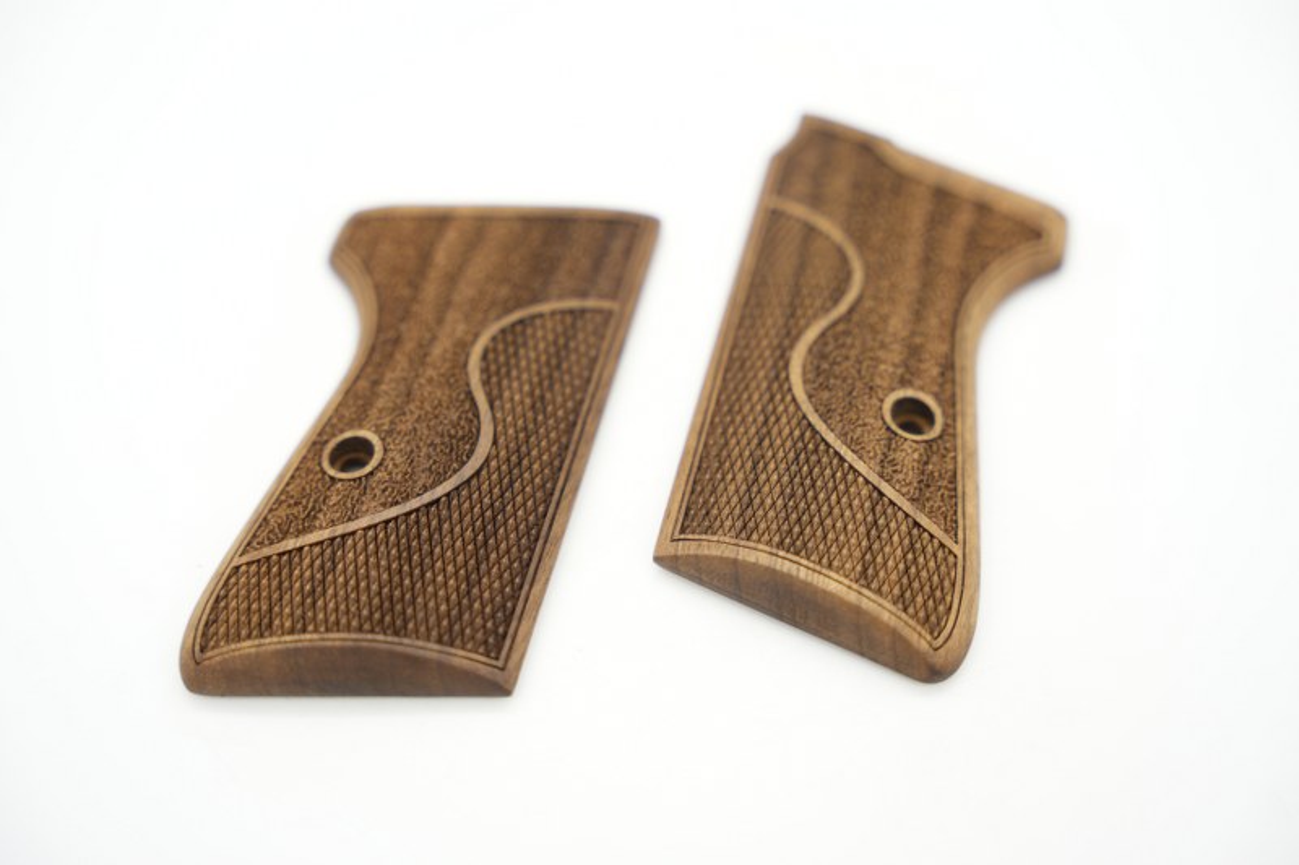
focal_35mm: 70
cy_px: 432
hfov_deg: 28.8
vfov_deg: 19.4
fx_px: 2525
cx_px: 650
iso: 100
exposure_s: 1/100
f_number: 3.5
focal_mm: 70
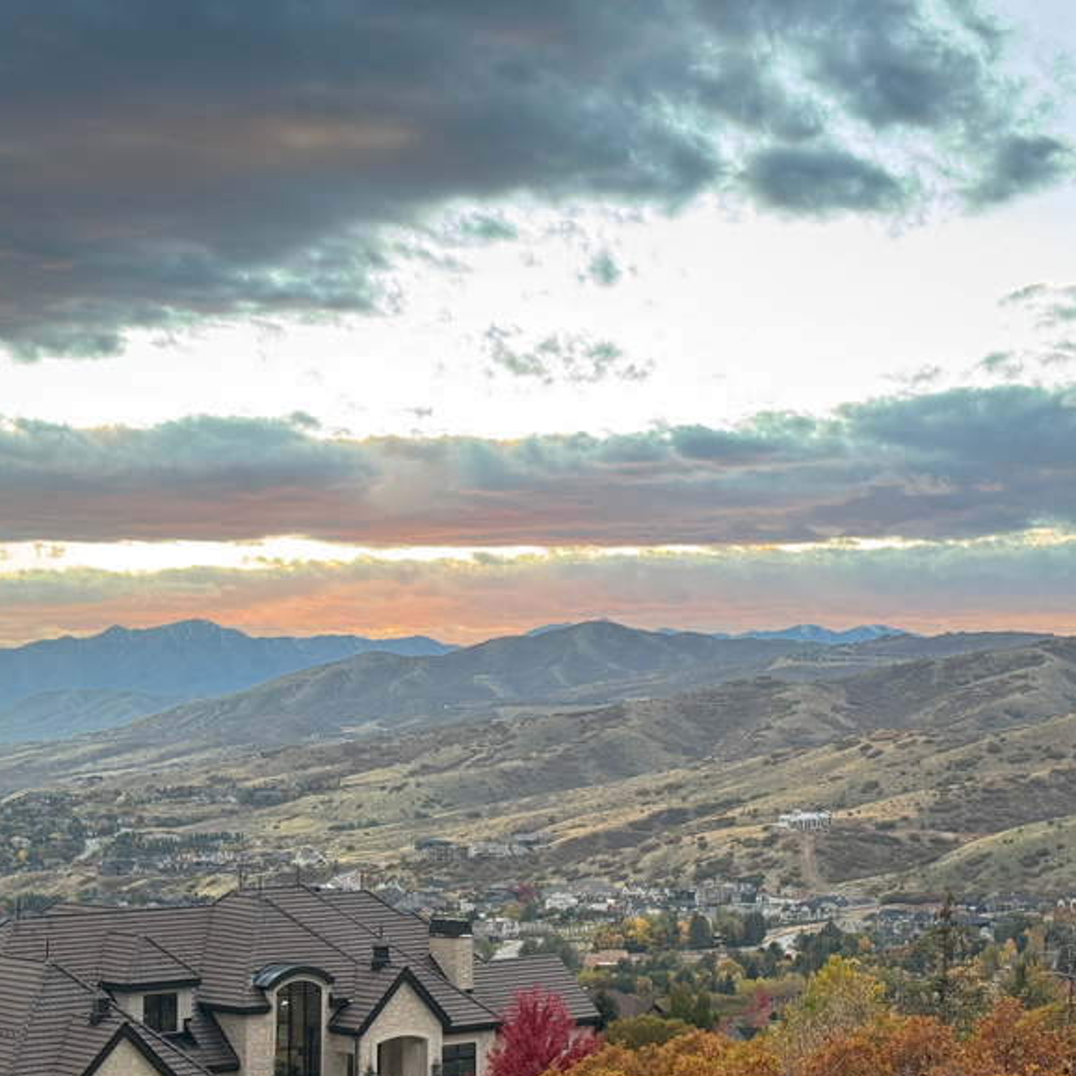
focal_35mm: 75
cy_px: 595
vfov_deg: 23.0
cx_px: 637
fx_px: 2638
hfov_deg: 23.0
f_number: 1.78
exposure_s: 1/60
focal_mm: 6.76
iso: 100
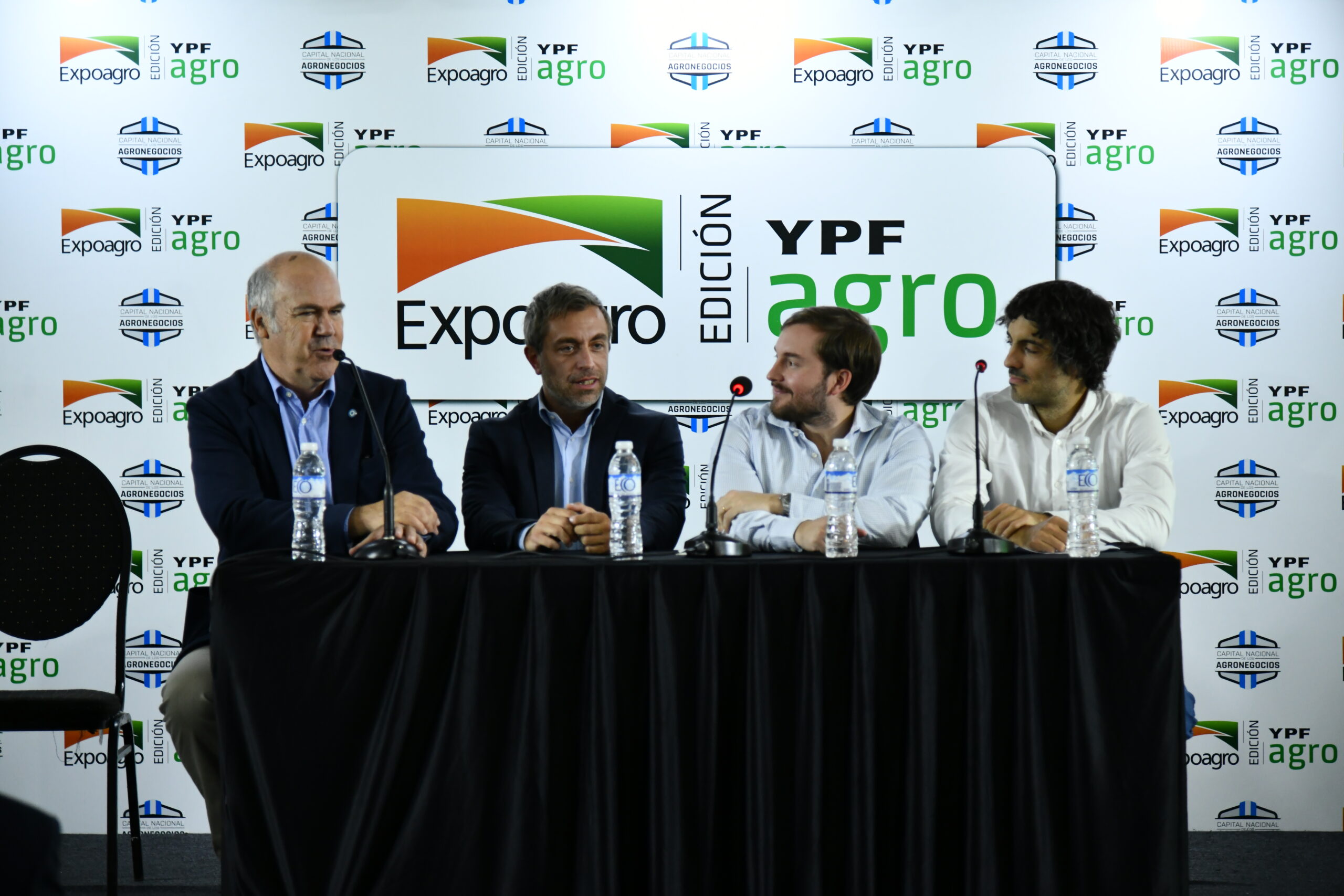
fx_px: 3920
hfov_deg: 19.5
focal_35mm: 105
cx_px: 672
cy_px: 448
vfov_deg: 13.0
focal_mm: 105
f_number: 4
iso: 1600
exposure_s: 1/80
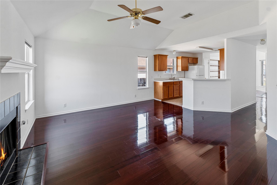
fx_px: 115
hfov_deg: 100.4
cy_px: 92
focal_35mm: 15
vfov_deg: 77.3
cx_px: 138
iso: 400
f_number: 9
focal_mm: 10
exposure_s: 1/2.5
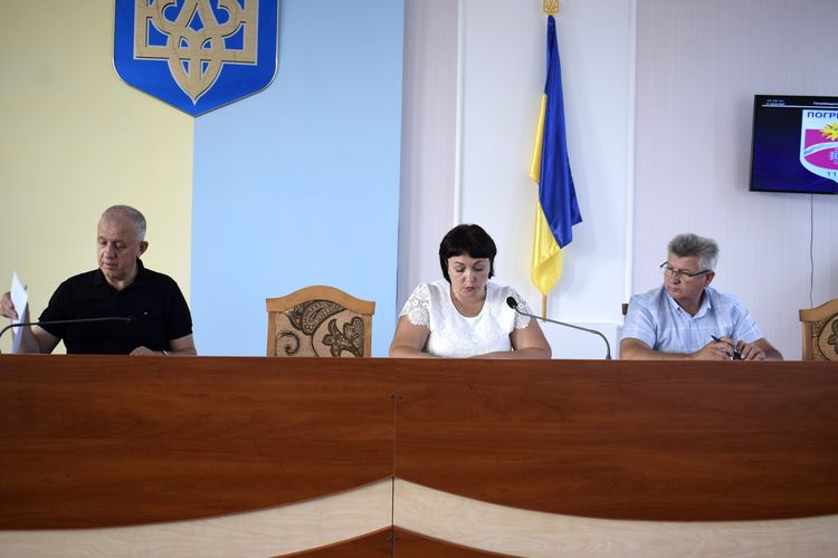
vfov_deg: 35.5
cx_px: 419
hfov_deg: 51.3
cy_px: 279
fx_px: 873
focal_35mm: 38
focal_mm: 25
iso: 400
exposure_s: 1/100
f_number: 5
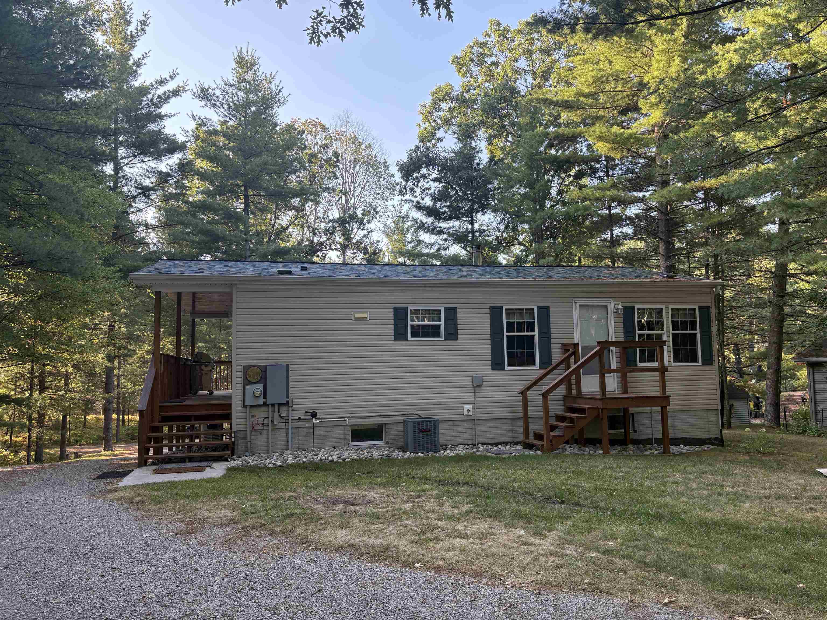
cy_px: 310
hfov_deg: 67.3
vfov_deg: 53.1
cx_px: 414
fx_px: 621
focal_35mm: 26
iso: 64
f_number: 1.6
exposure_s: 1/228
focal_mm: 5.96
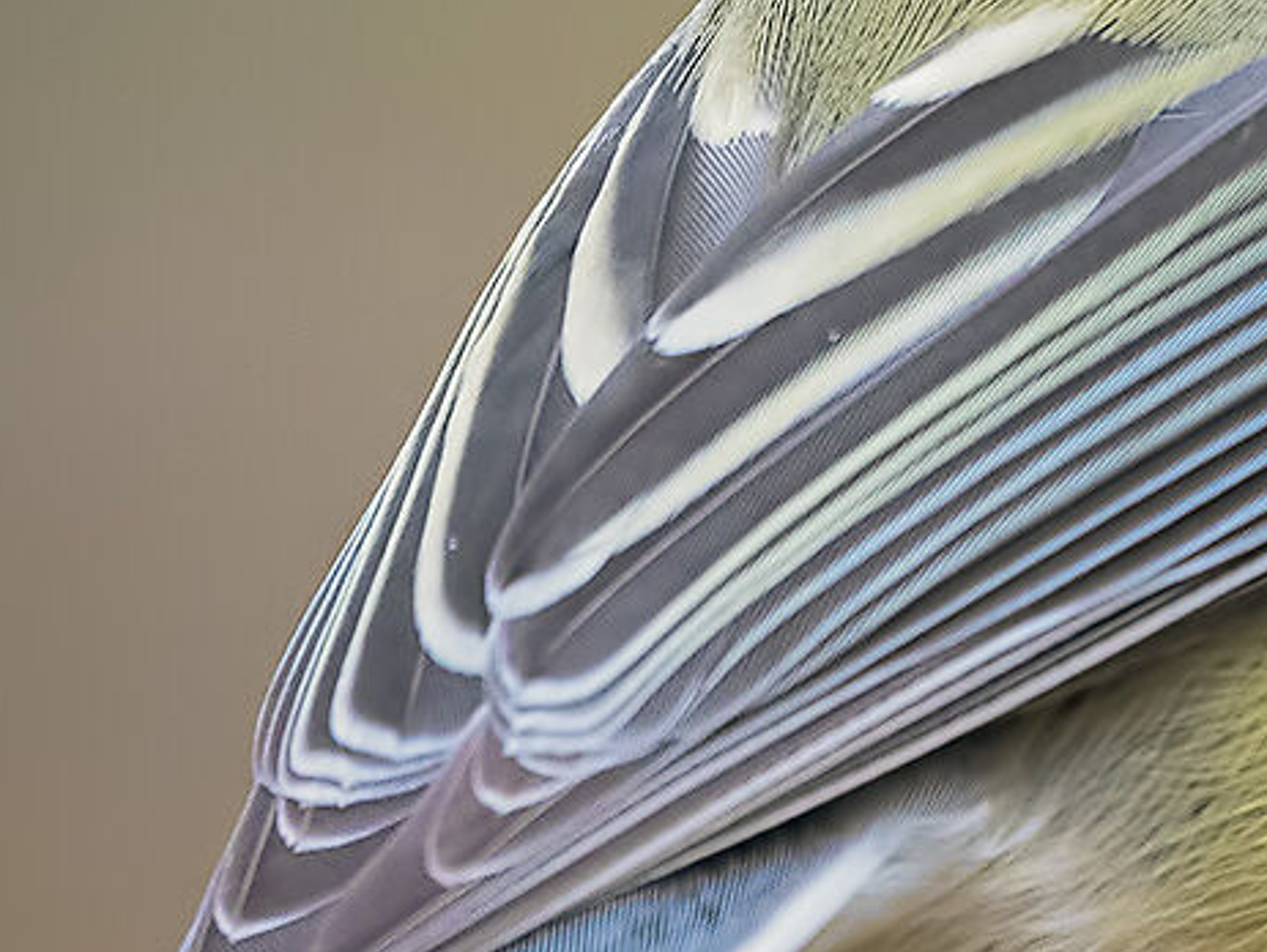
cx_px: 2214
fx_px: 100330
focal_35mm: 2739
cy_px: 123
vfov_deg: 0.5
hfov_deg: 0.7
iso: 640
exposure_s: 1/250
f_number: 9
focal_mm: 550
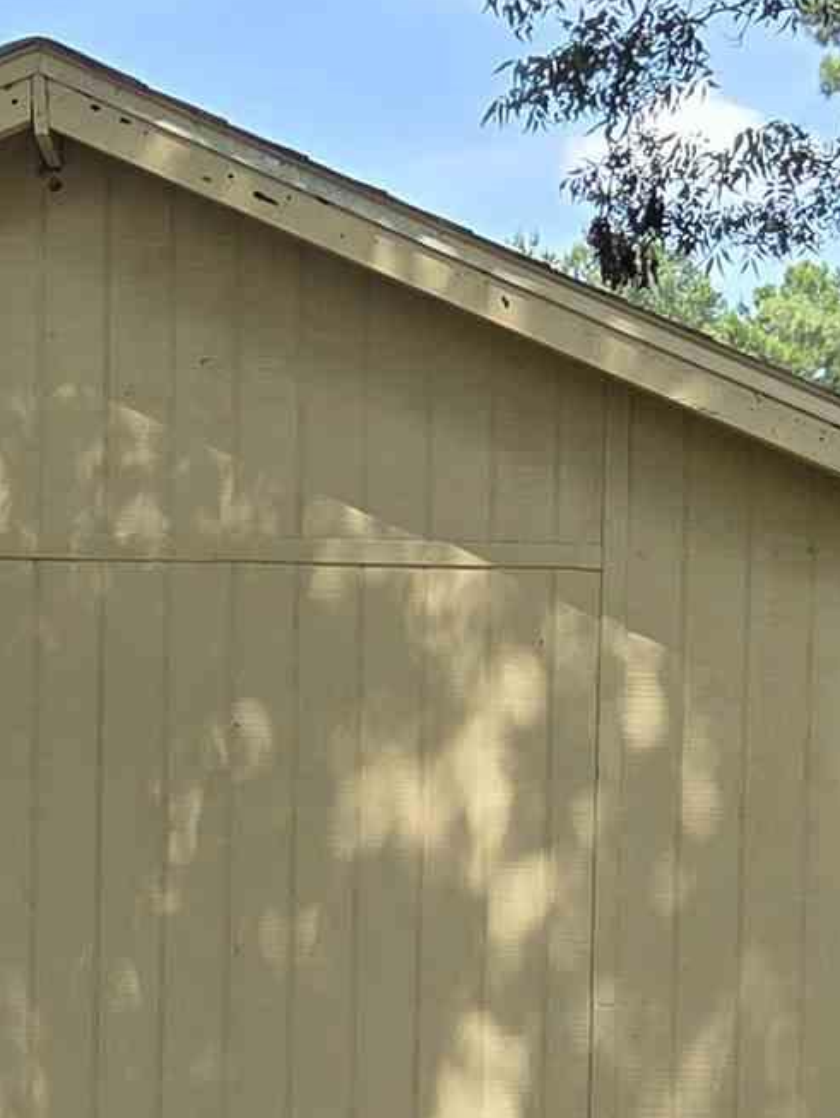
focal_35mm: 108
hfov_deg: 13.7
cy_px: 944
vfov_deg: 18.0
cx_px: 546
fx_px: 3492
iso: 80
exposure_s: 1/2116
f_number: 1.8
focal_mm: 5.4
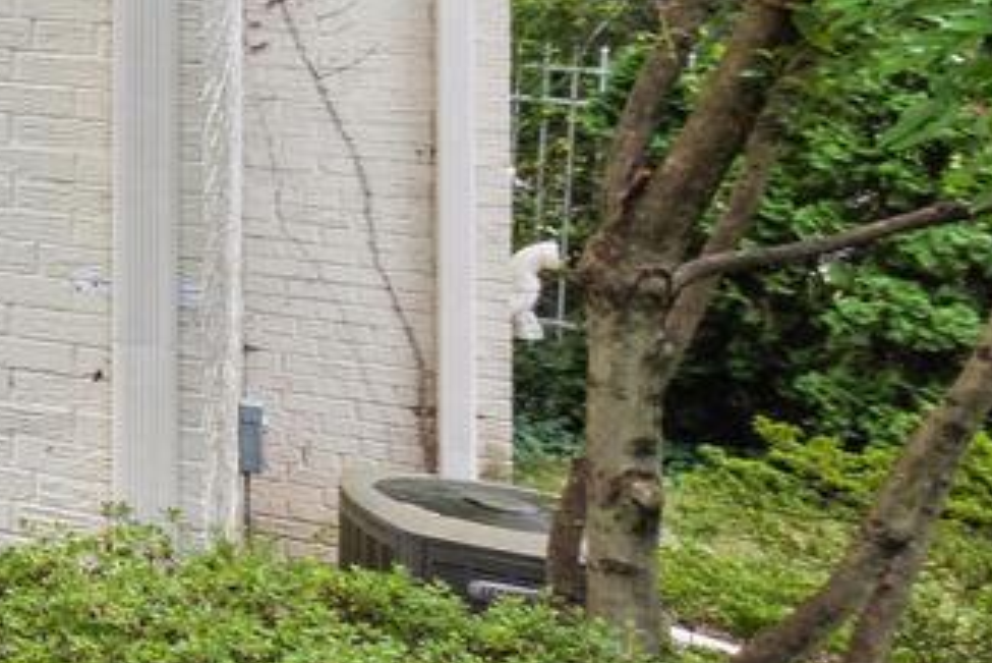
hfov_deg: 14.1
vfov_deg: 15.3
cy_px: -226
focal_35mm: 85
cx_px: -1514
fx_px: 2343
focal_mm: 16
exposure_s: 1/60
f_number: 8
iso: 400
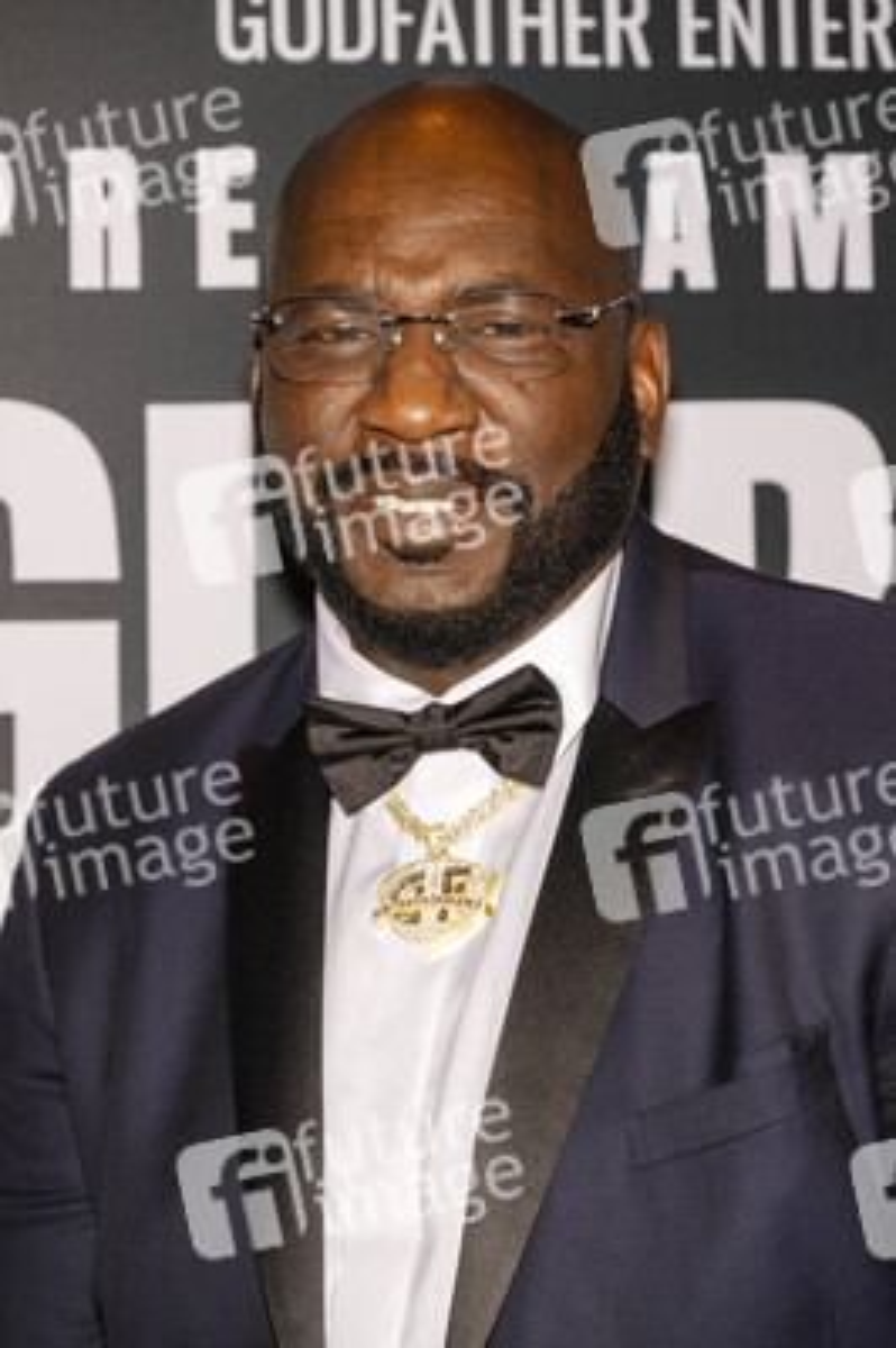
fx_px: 3403
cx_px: 448
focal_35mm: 91
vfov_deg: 22.4
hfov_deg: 15.0
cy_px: 674
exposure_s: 1/200
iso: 800
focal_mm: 91
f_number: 5.6
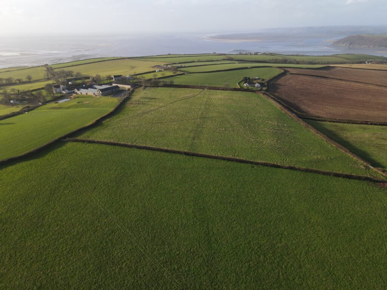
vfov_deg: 56.8
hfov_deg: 71.6
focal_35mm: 24
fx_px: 268
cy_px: 145
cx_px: 194
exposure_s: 1/350
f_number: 2.8
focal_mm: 4.5
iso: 100
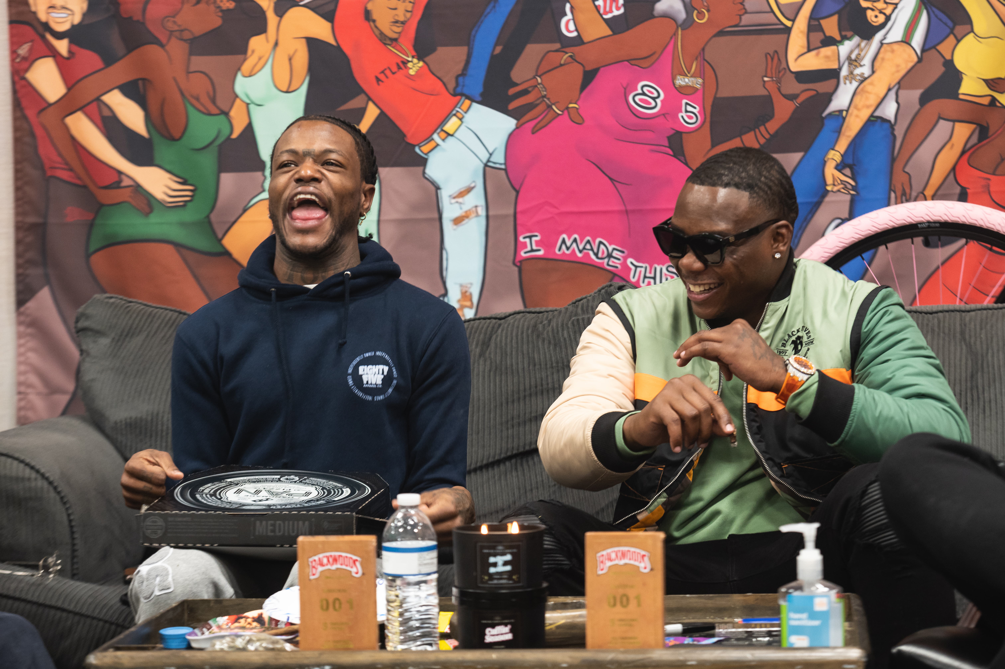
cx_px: 502
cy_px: 334
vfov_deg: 13.9
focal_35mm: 98
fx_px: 2734
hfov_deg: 20.8
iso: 2000
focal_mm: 98
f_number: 5.6
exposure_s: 1/200
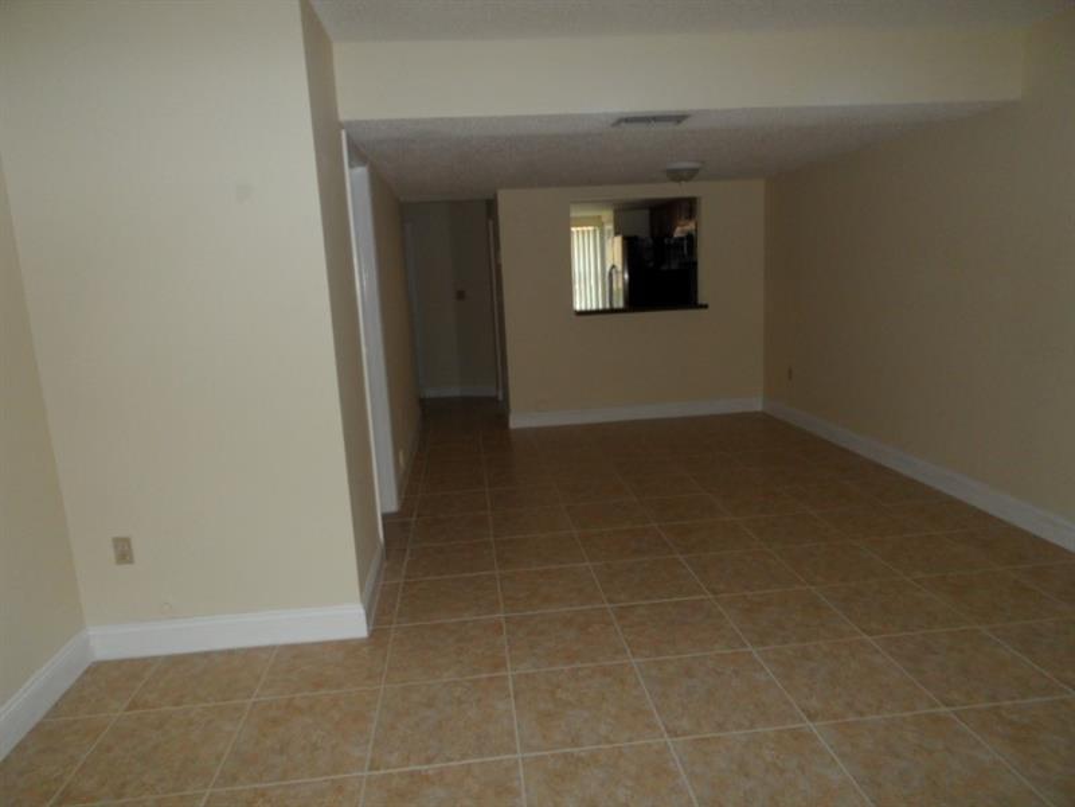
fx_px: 652
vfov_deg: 63.4
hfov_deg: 79.0
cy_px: 404
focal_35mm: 21
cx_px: 538
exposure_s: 1/30
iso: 100
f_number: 3.4
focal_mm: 3.6
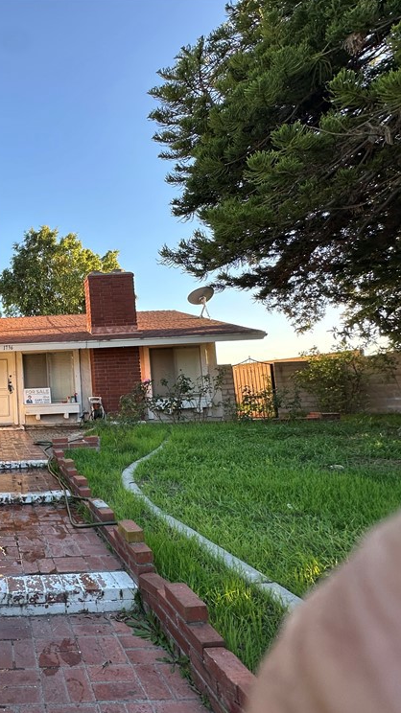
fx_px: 397
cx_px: -12
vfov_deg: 83.9
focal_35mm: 21
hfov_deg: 44.3
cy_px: 363
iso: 40
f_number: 2.2
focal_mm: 2.22
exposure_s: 1/188
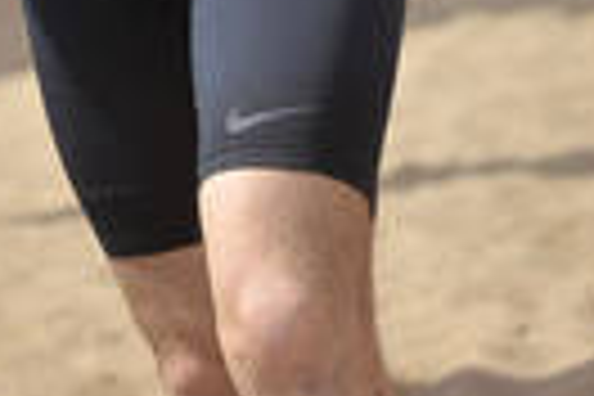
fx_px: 9272
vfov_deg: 2.4
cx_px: 153
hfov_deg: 3.7
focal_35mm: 562
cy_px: -551
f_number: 4
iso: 200
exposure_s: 1/4000
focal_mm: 116
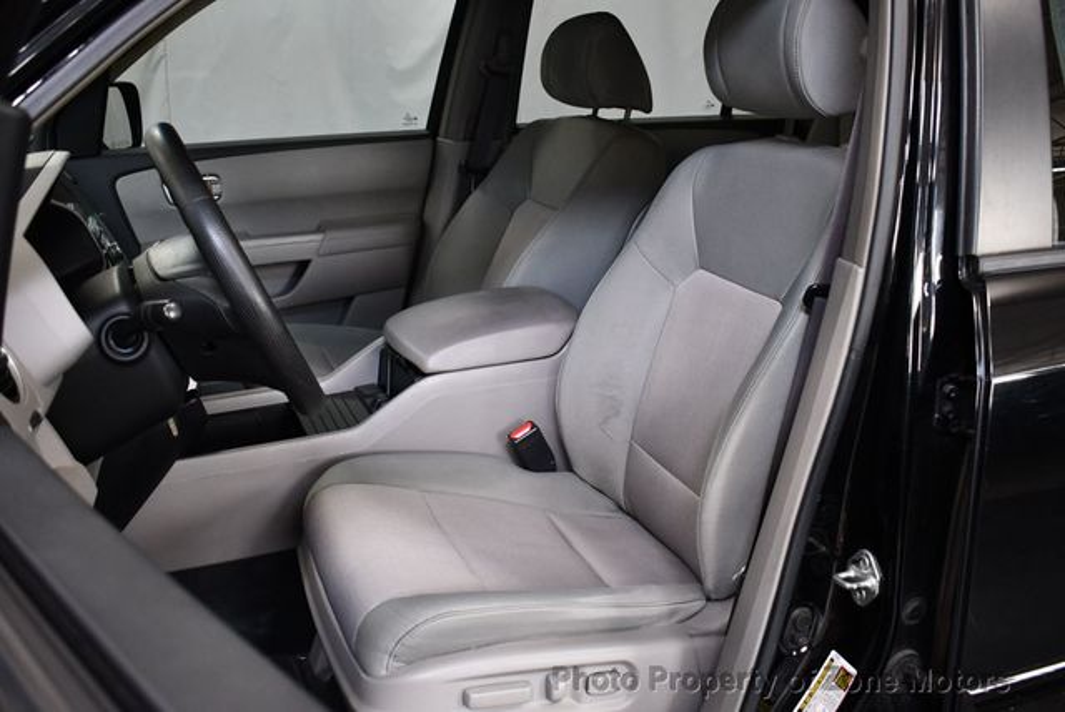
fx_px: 1066
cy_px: 356
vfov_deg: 36.9
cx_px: 532
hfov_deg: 53.1
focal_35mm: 36
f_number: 3.5
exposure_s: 1/125
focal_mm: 18
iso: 1100
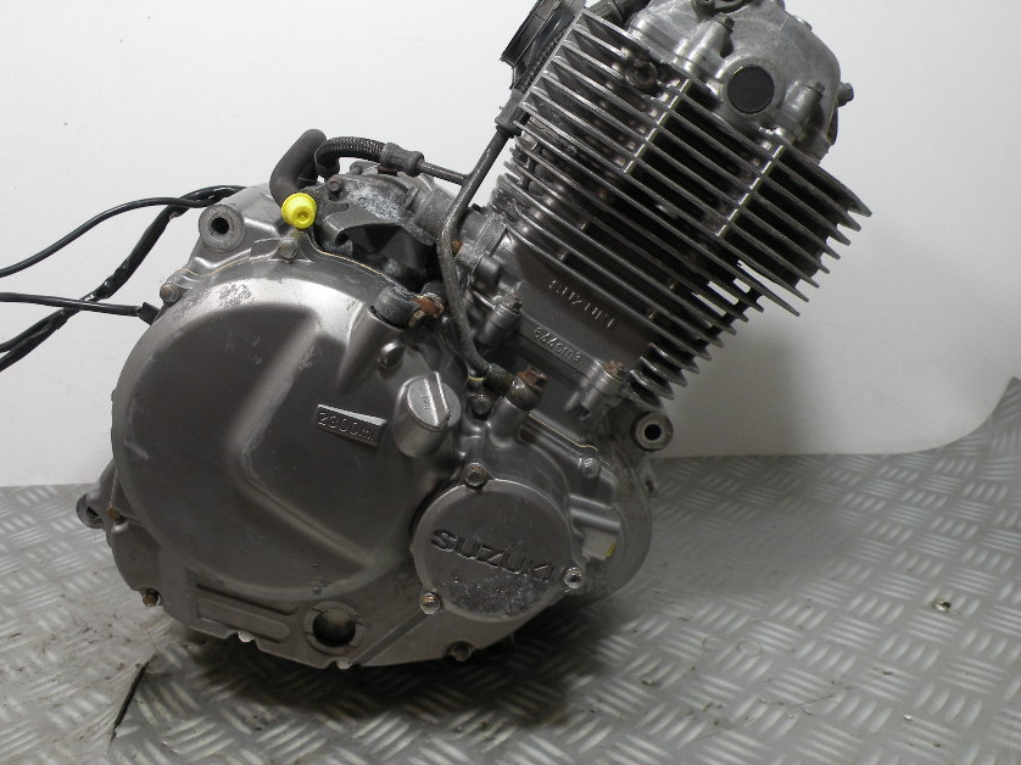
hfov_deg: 55.2
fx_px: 973
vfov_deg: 42.8
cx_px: 454
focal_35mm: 33
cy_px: 330
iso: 64
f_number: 3.5
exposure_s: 1/60
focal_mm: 4.7
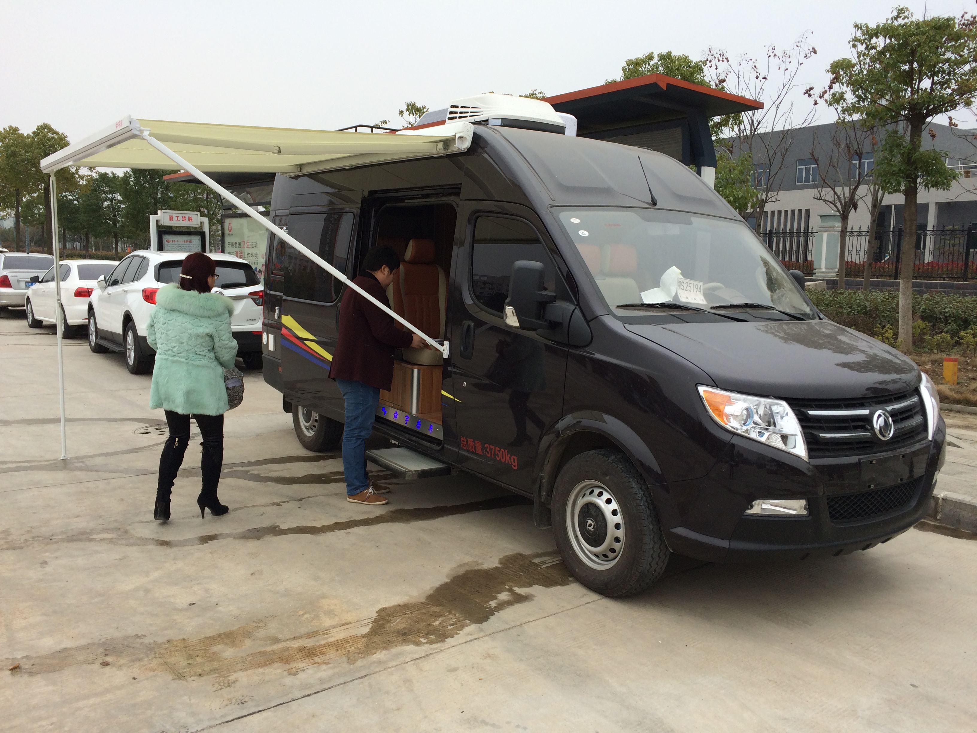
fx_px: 818
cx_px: 488
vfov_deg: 48.2
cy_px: 366
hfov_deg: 61.7
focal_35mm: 29
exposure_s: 1/376
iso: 32
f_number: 2.2
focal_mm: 4.15
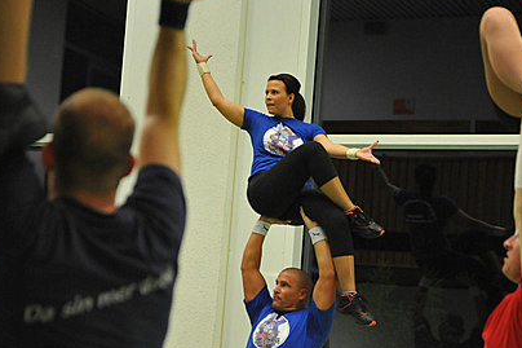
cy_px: 186
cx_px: 287
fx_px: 1507
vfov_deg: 13.2
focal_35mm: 104
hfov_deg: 19.6
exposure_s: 1/250
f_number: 2.8
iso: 2000
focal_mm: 70
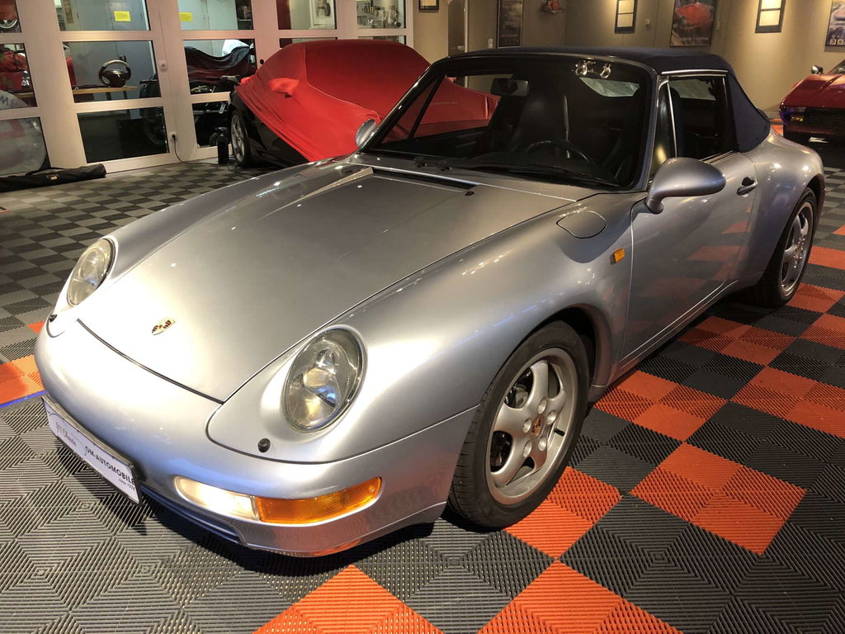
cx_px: 422
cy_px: 317
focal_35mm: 28
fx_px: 683
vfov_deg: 49.7
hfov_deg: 63.4
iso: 64
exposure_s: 1/17
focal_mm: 3.99
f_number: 1.8
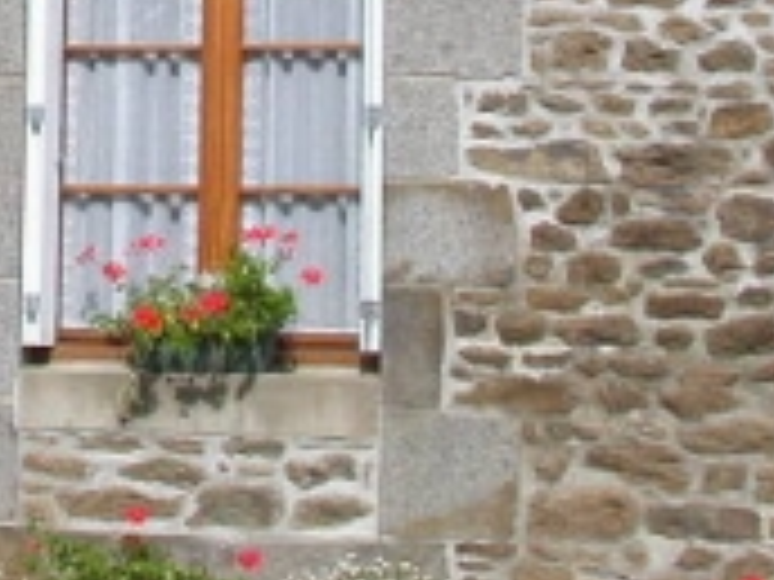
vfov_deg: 9.5
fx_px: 3376
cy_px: -355
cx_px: -166
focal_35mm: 151
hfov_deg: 12.7
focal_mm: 7.85
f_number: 7.5
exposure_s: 1/401
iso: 100
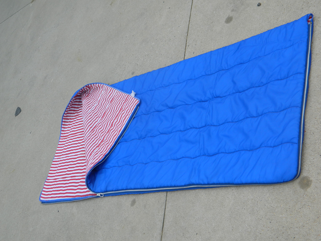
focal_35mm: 47
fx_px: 436
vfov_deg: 30.9
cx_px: 160
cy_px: 120
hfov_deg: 40.4
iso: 80
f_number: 3.6
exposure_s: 1/200
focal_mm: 8.4
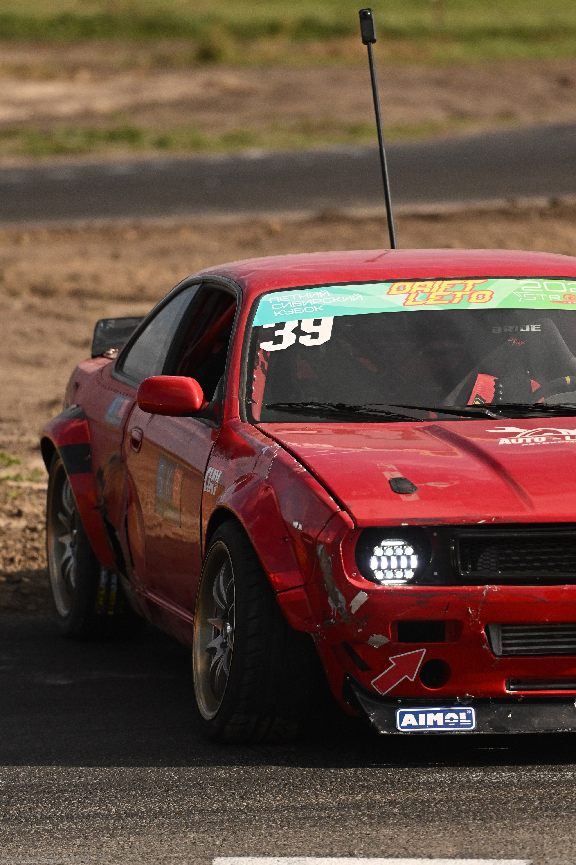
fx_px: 7202
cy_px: 432
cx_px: 288
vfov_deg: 6.9
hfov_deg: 4.6
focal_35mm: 300
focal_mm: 200
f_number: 2.8
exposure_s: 1/32000
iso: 1400
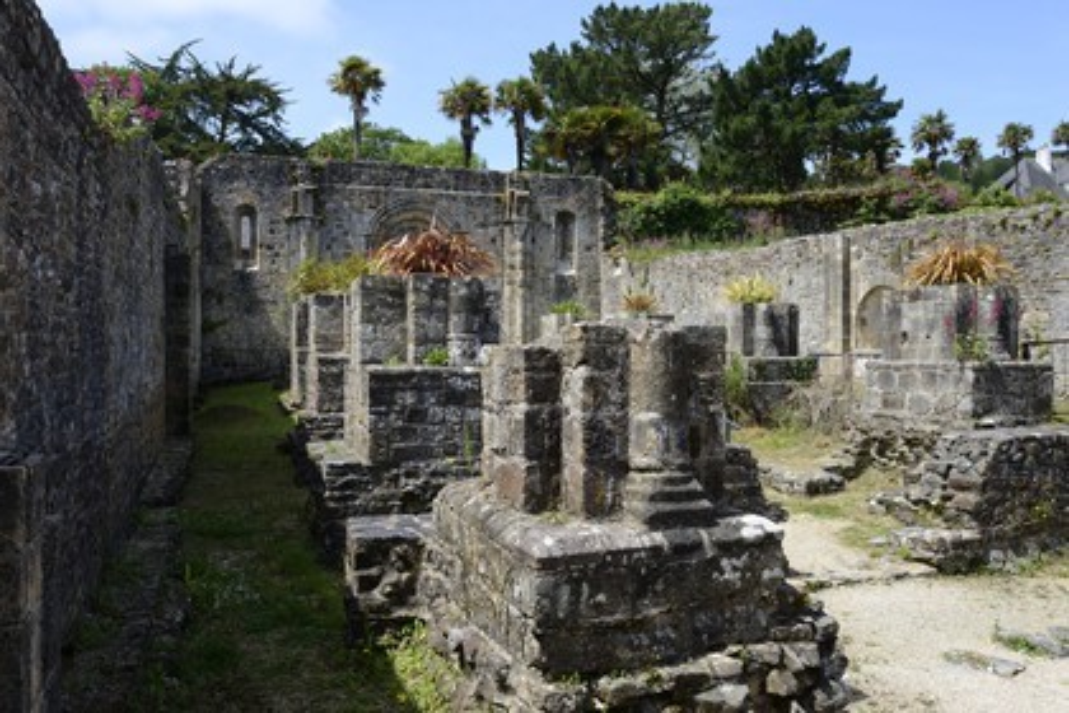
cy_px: 356
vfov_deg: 42.3
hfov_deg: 60.3
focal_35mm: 31
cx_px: 534
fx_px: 920
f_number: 11
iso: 200
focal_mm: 31
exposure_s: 1/160
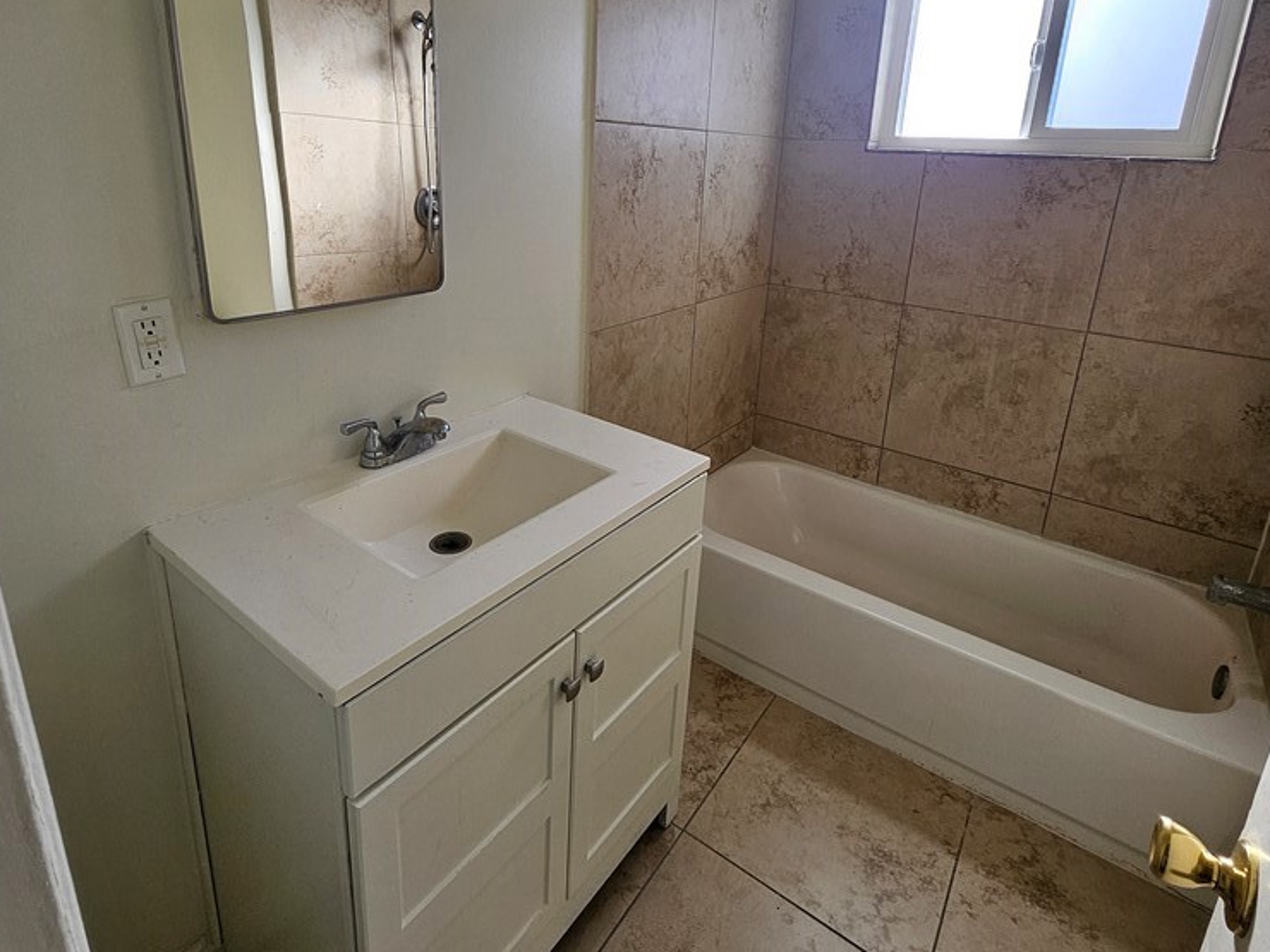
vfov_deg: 70.3
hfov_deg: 87.8
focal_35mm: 18
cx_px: 635
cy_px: 350
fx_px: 660
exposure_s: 1/120
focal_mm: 1.74
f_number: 2.2
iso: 40
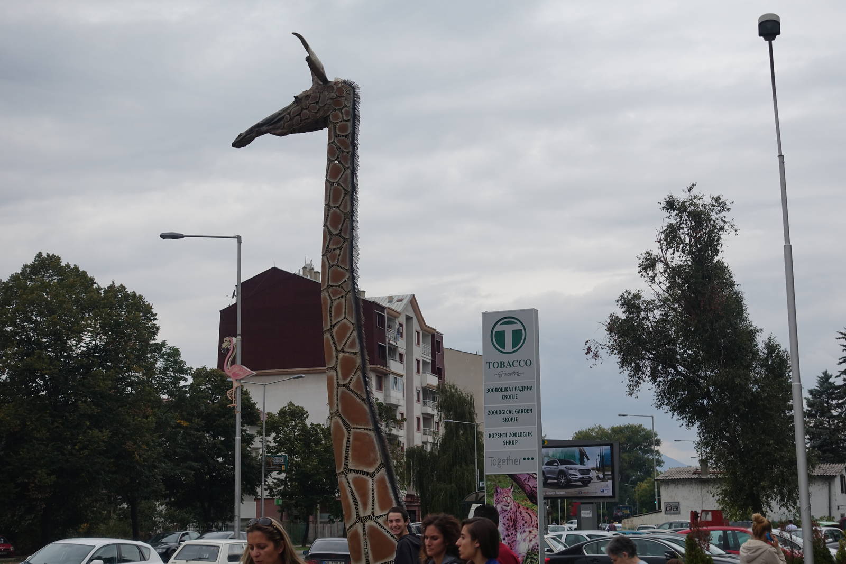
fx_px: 1340
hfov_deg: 35.1
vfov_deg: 23.8
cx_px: 423
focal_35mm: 57
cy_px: 282
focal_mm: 20.81
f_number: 4
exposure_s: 1/100
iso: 125
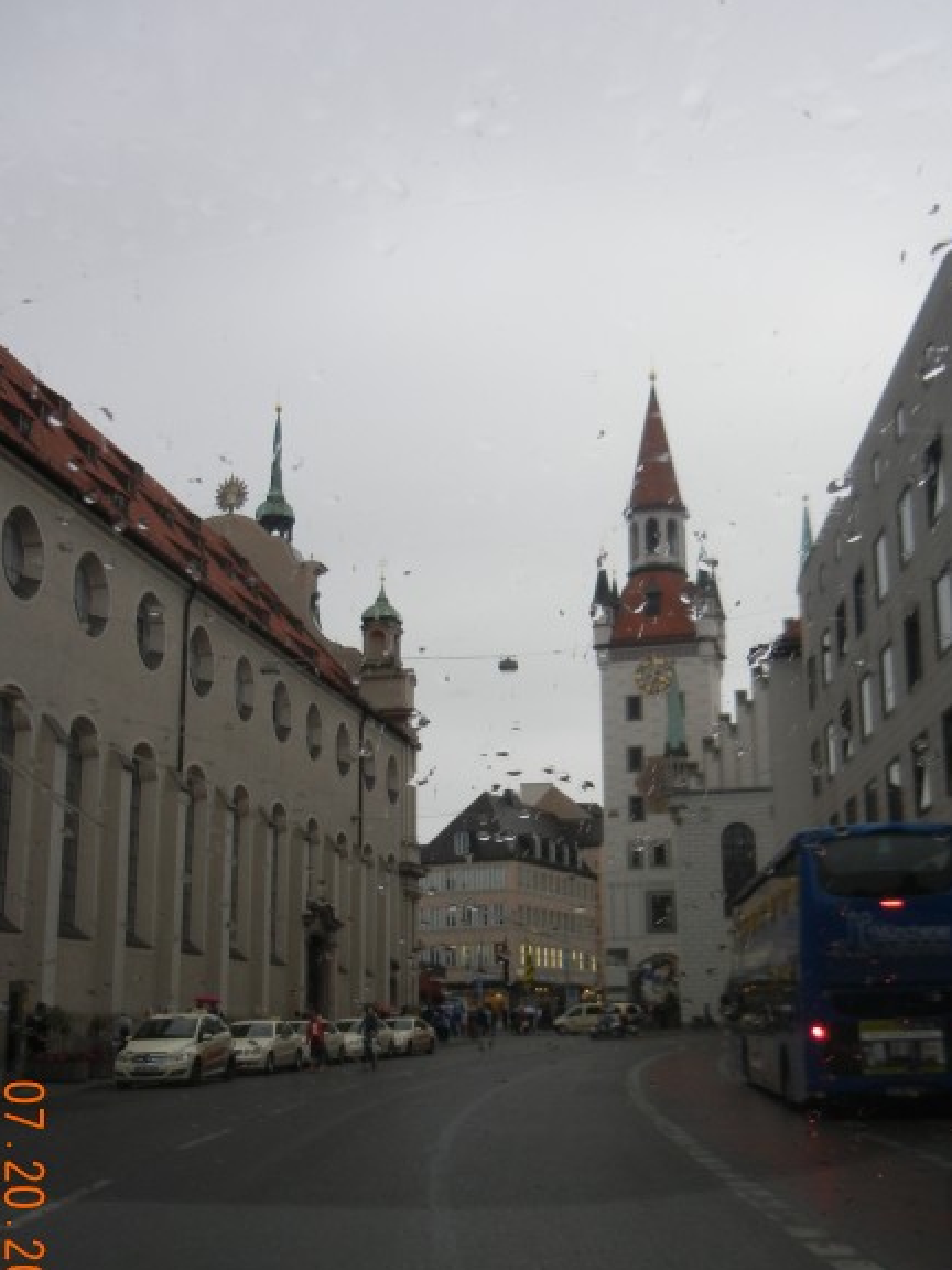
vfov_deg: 46.6
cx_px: 527
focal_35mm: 40
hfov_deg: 35.9
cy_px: 754
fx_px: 1467
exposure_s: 1/253
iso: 160
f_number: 3.5
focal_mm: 5.4
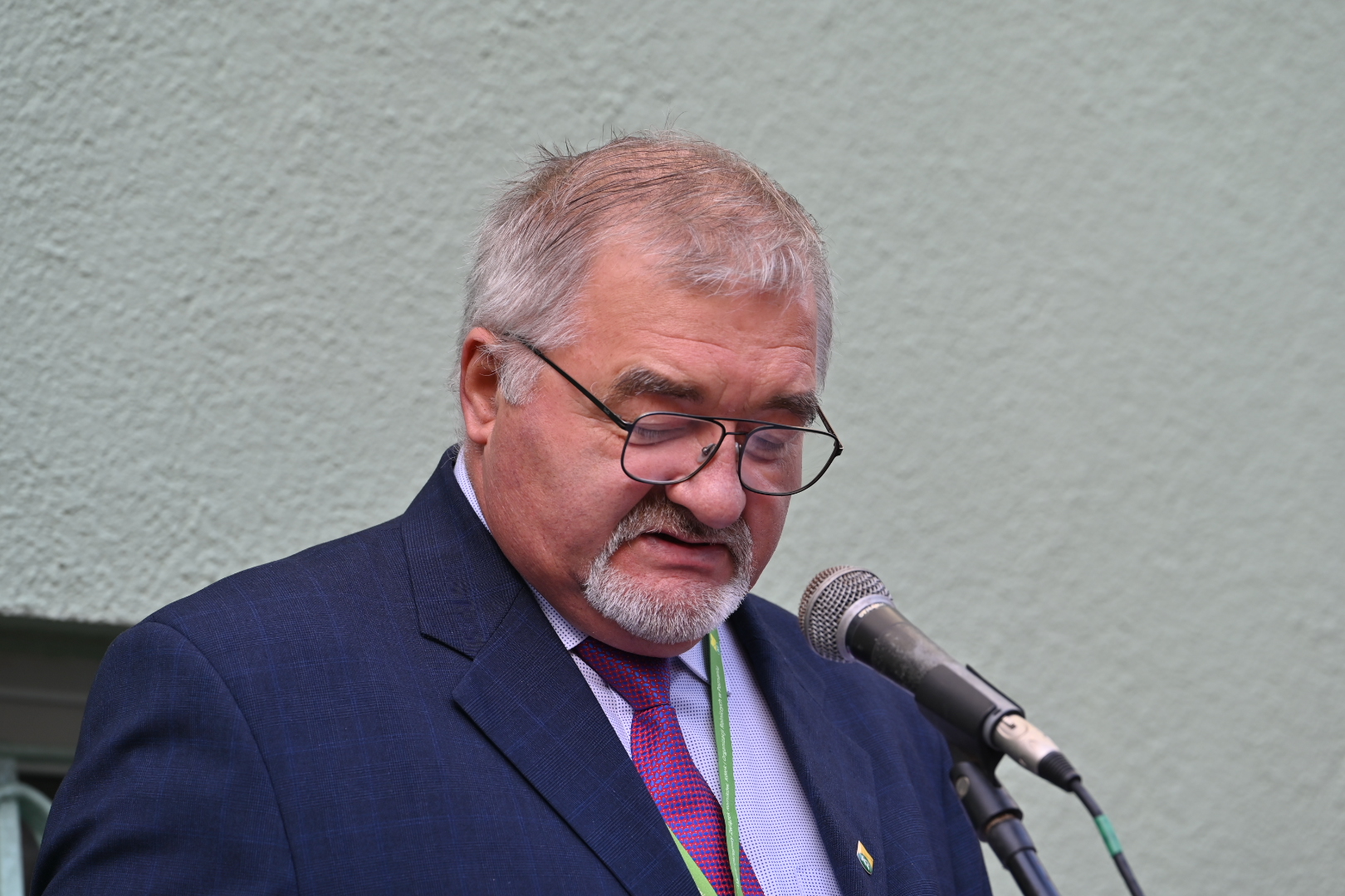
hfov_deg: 13.7
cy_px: 448
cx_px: 672
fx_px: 5604
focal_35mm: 150
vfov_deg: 9.1
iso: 125
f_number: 5.6
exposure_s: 1/200
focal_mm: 150
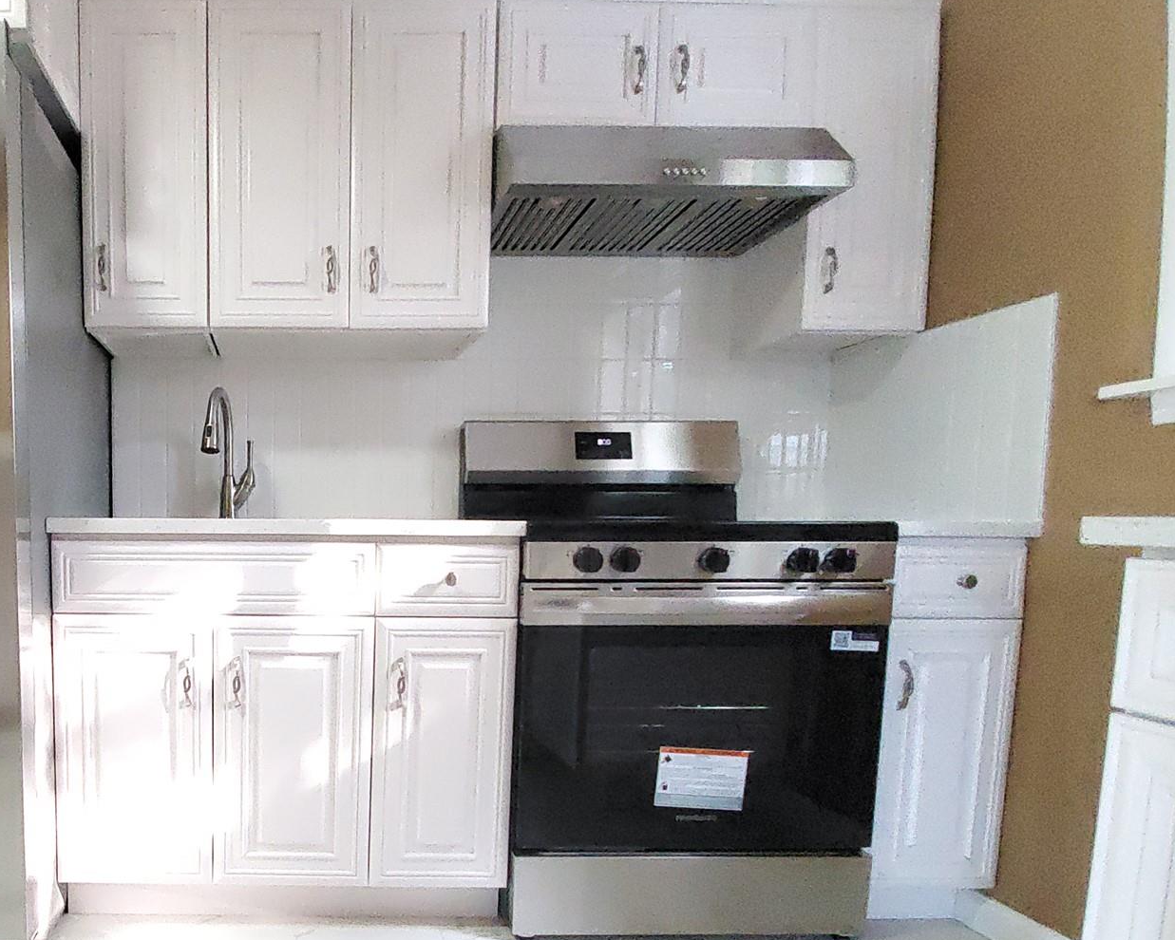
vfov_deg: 64.5
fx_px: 730
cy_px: 595
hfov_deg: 72.3
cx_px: 294
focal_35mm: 21
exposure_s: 1/125
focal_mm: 1.8
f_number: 2.2
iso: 1600
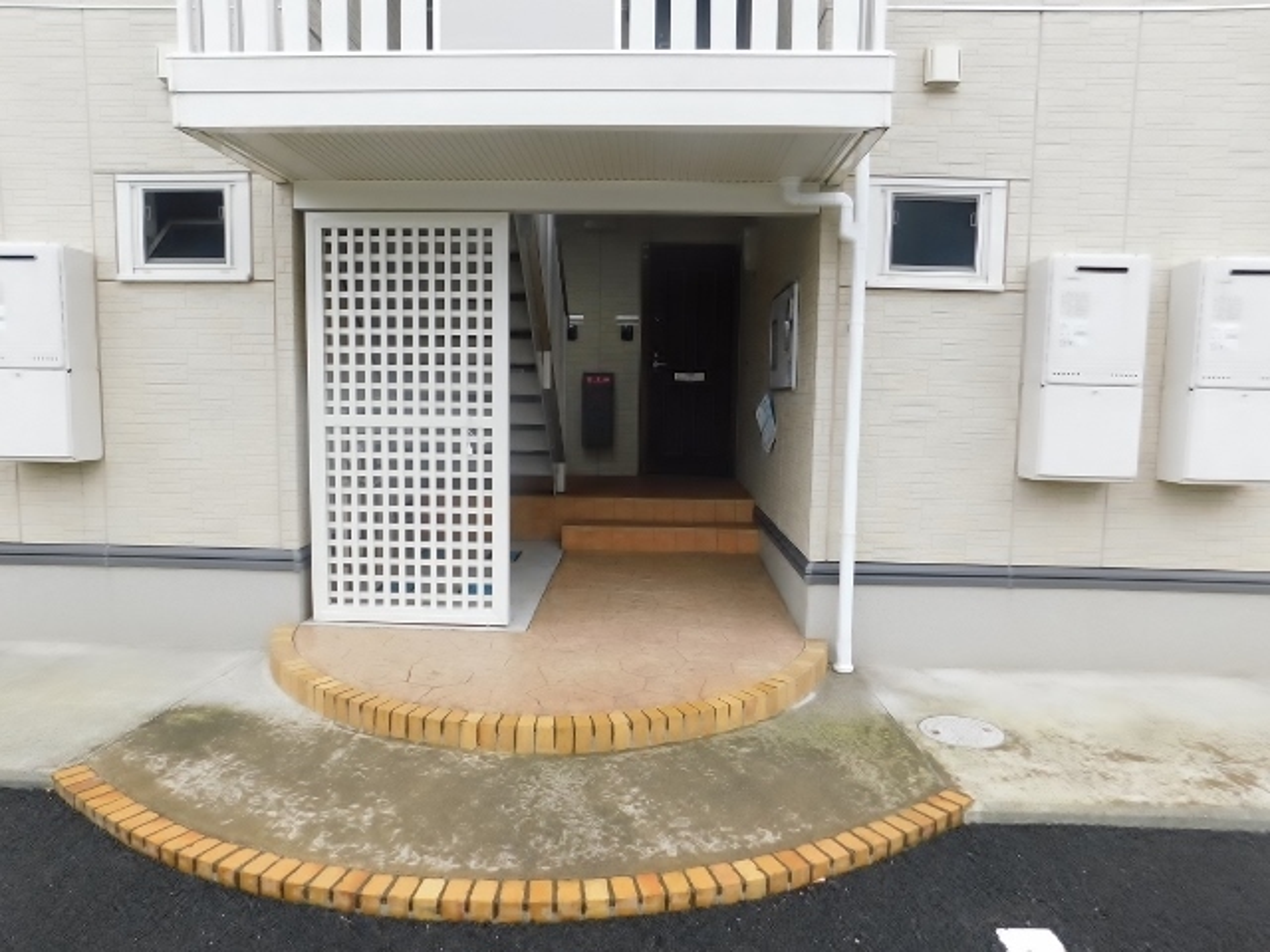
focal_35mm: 23
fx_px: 844
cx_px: 635
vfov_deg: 58.9
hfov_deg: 73.9
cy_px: 476
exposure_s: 1/100
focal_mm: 4
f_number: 3
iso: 125
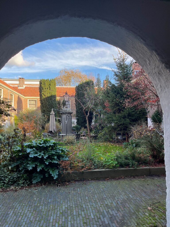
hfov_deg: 53.1
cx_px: 85
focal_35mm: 26
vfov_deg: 67.3
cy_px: 114
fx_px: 170
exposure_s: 1/375
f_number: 1.6
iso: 50
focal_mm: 5.1
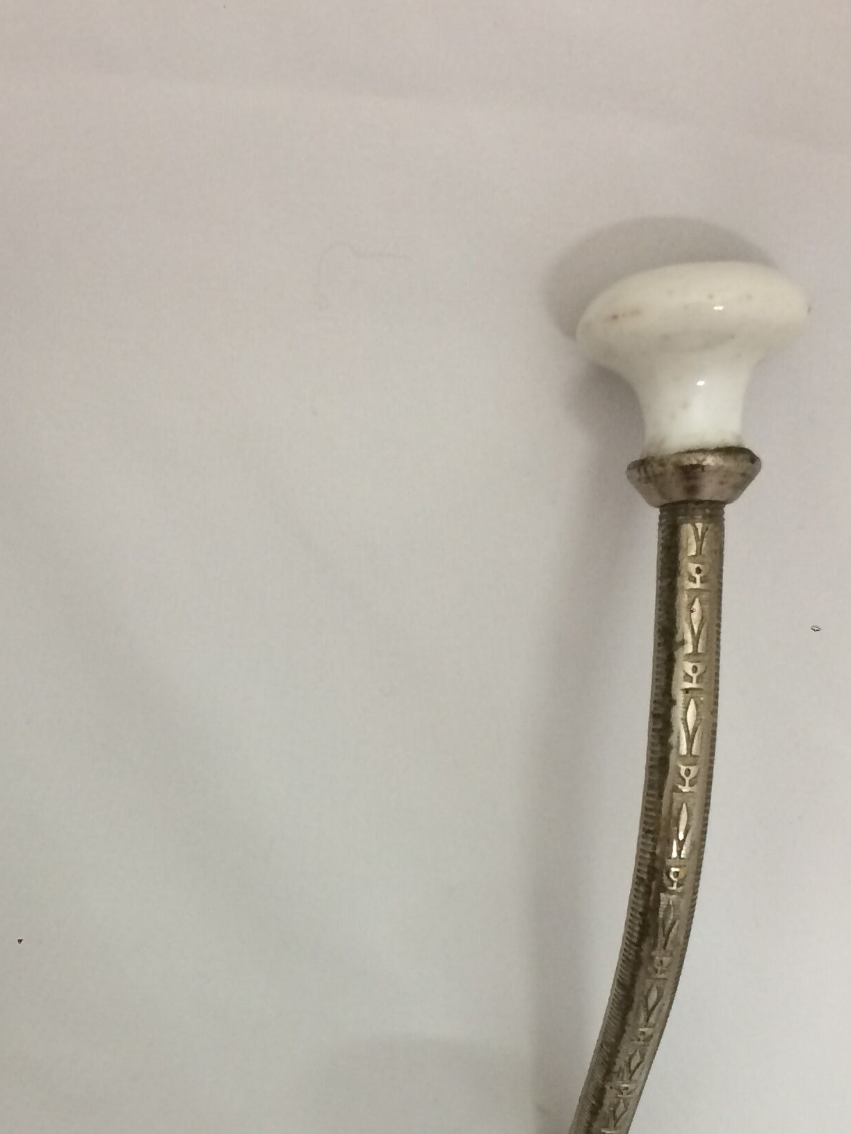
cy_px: 994
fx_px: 1901
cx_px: 242
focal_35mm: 58
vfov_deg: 31.8
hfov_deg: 25.0
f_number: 2.2
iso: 100
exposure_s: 1/33
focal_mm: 4.15
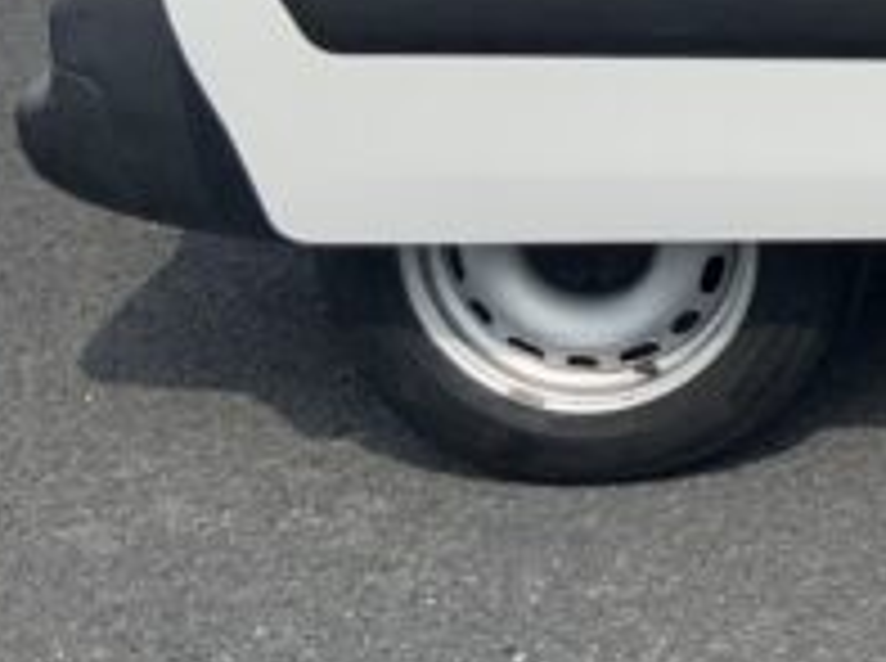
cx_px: 1588
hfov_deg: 14.7
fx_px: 3015
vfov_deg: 12.3
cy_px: -50
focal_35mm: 118
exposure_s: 1/3322
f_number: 1.8
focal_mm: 3
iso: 20
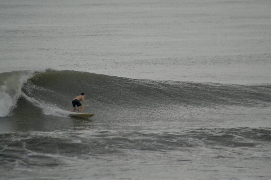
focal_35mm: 450
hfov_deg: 4.6
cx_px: 136
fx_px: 3388
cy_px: 90
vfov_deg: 3.1
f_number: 5.6
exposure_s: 1/2500
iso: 1000
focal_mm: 300
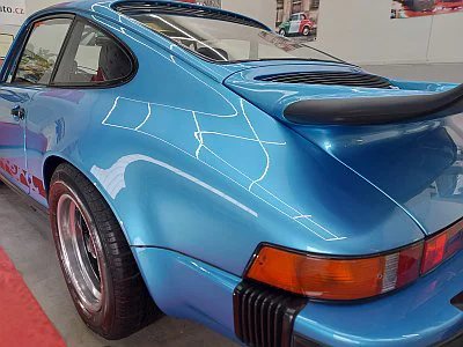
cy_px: 174
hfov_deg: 71.6
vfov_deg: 56.8
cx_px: 232
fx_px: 321
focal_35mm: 24
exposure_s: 1/50
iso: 64
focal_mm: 5.23
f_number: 1.8
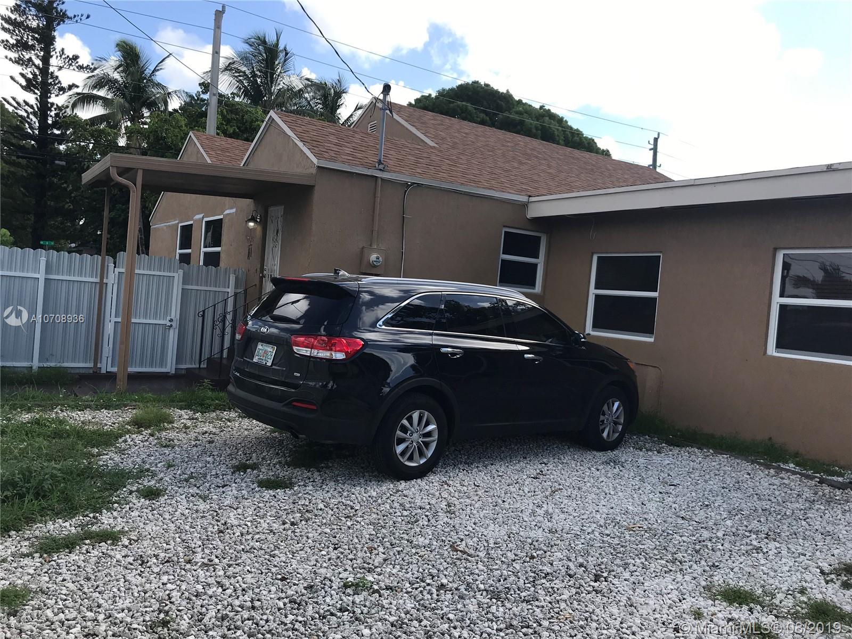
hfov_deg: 63.4
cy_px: 320
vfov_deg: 49.7
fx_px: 689
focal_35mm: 28
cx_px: 426
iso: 20
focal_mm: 3.99
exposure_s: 1/1182
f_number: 1.8
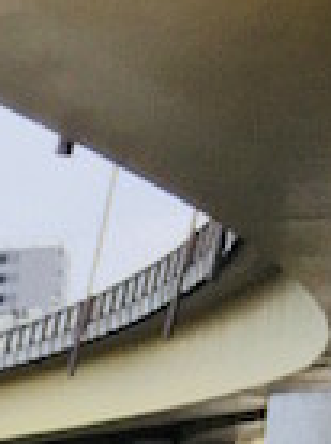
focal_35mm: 170
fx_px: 2174
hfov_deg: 7.8
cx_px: -580
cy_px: 1184
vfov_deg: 9.8
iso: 25
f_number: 2.2
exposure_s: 1/916
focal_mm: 4.15
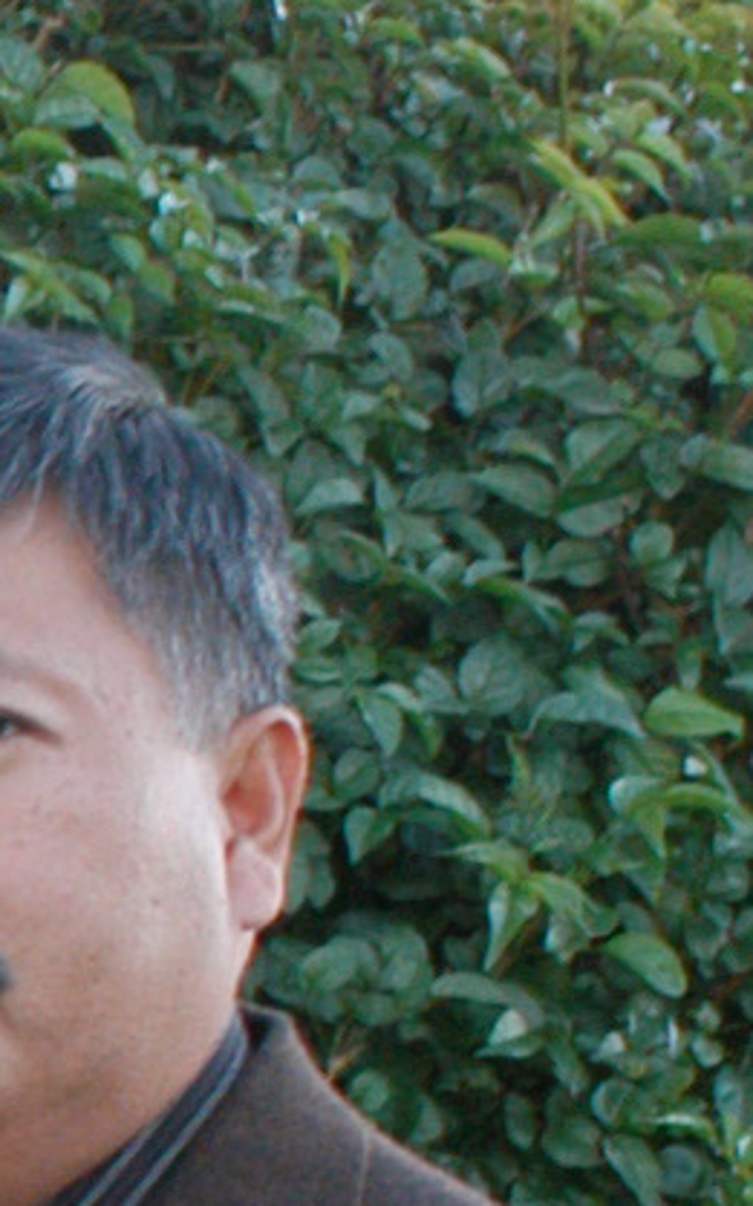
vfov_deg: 5.6
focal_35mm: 374
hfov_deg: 3.2
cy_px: 1821
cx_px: -3142
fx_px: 12289
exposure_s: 1/80
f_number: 5.6
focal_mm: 34
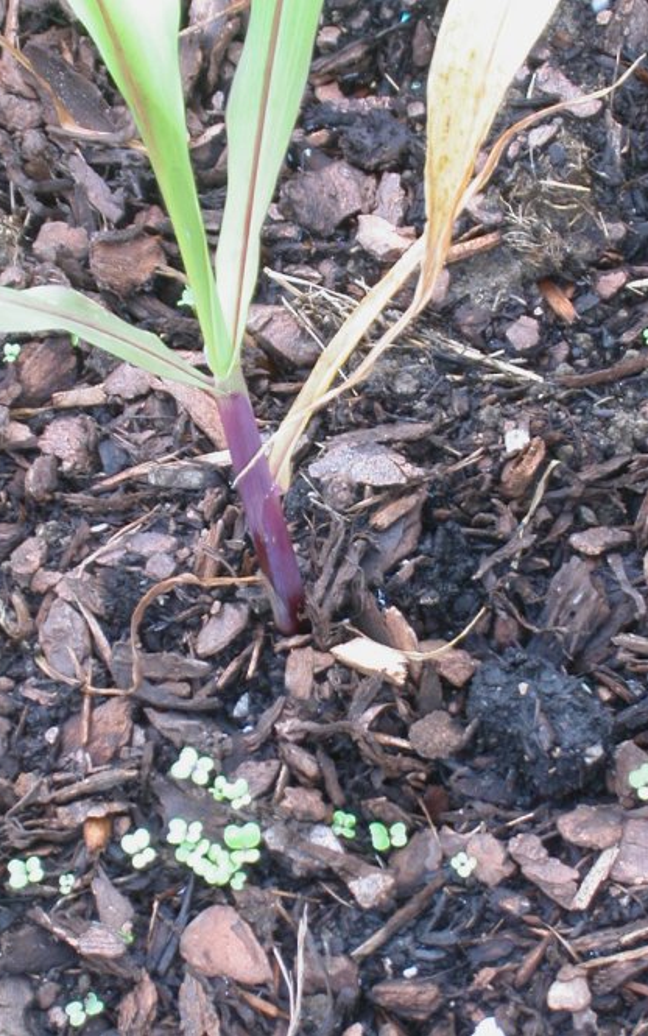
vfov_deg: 17.7
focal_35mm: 118
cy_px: 518
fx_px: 3332
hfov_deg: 11.1
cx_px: 315
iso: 100
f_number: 4.8
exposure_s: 1/79.9
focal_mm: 16.8
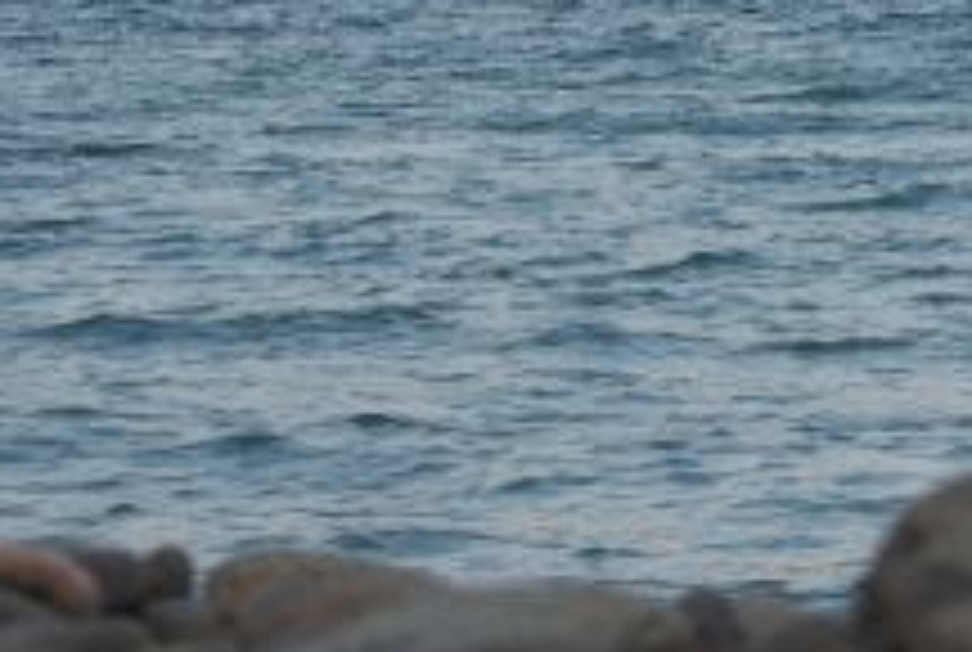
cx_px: 1570
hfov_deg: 7.2
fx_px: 7622
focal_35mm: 282
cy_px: -292
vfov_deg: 4.9
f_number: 10
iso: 200
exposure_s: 1/45
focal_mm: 55
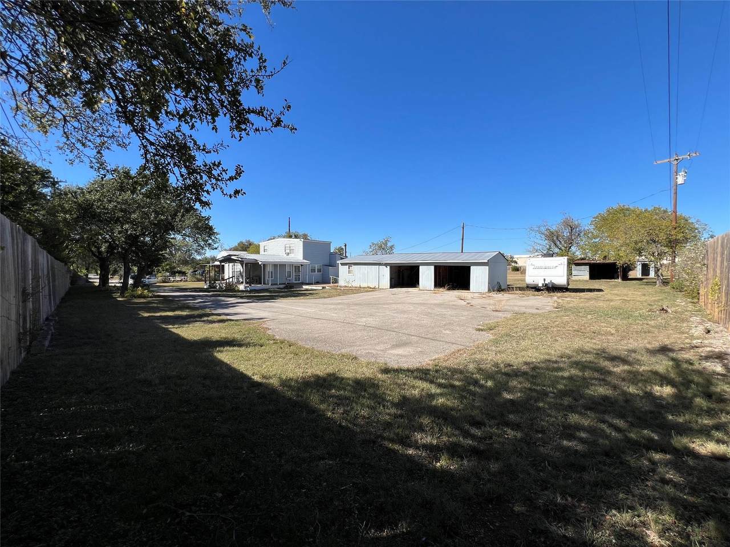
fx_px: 274
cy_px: 274
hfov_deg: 106.2
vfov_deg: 89.9
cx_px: 365
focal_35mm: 13
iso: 32
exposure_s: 1/2053
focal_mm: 1.57
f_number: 1.8
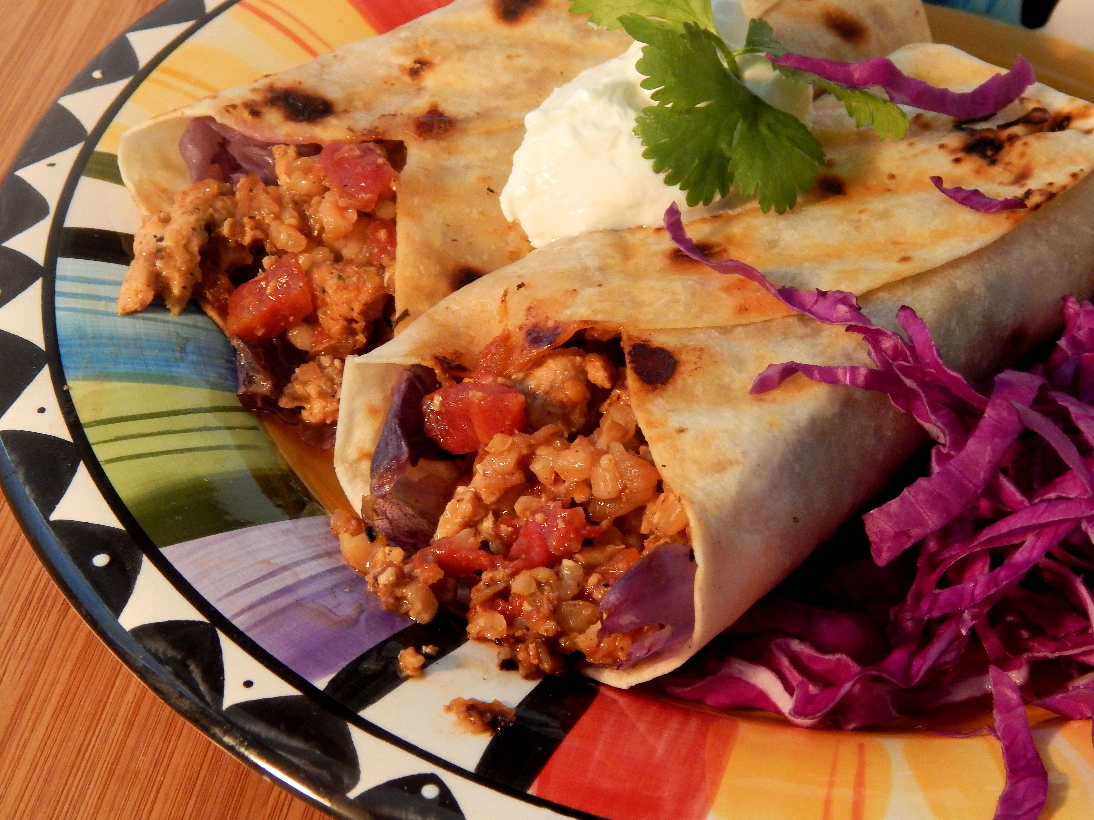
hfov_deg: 23.6
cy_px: 412
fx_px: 2623
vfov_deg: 17.8
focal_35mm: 83
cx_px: 517
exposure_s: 1/25
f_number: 4.2
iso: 400
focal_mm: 13.5
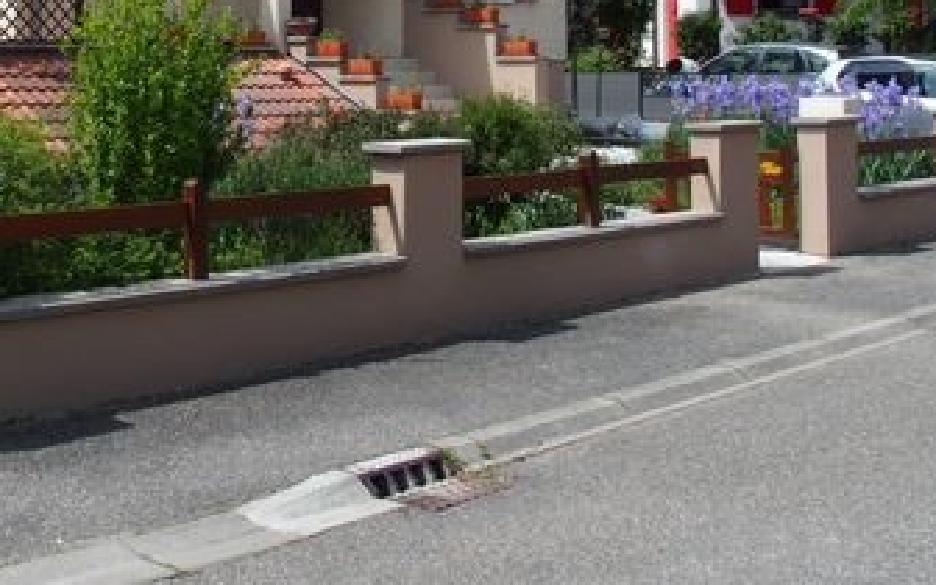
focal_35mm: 53
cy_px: -14
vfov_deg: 23.3
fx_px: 1352
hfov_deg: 37.1
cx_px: 209
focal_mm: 6
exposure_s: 1/500
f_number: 5
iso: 100
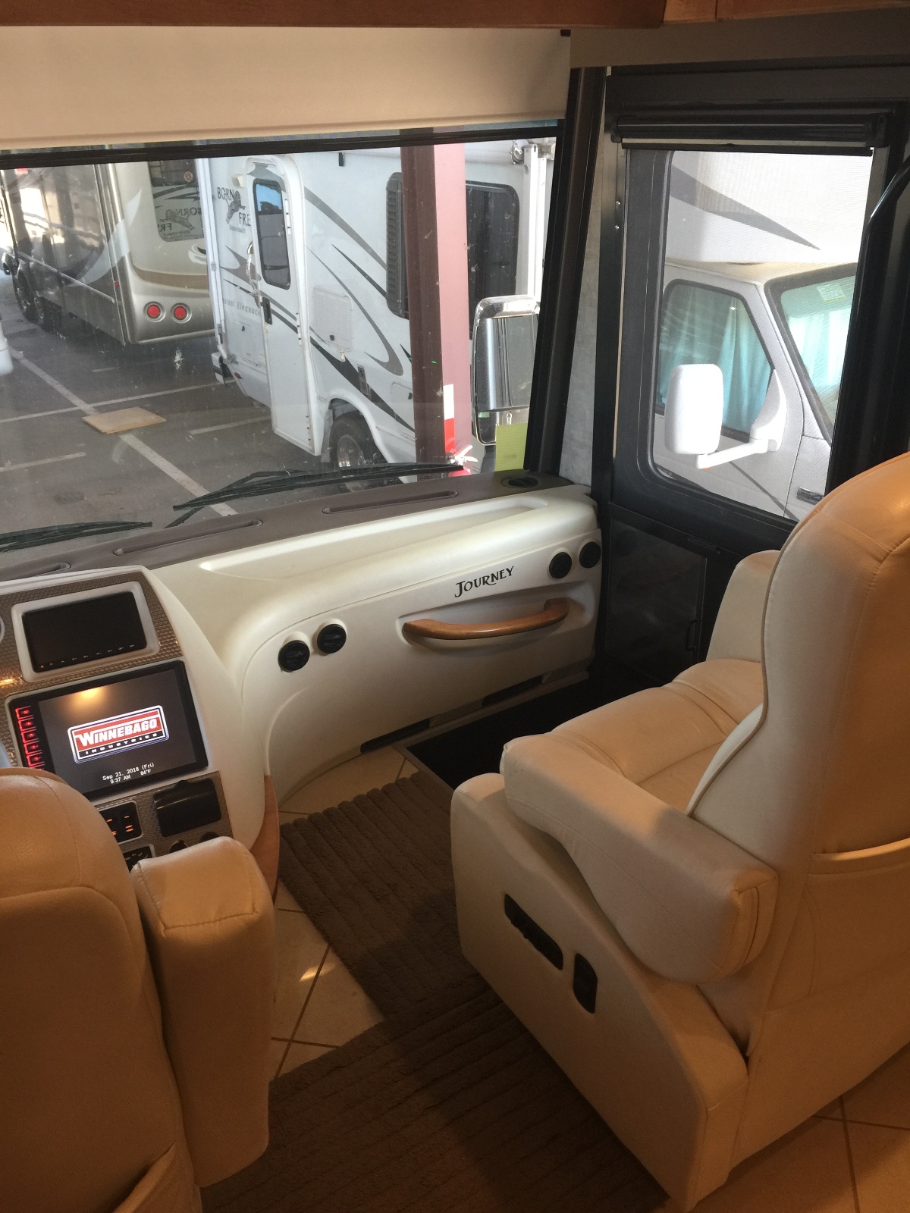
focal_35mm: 29
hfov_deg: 48.2
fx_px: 1016
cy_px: 606
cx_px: 455
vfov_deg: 61.7
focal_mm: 4.15
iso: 32
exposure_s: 1/15
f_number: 2.2
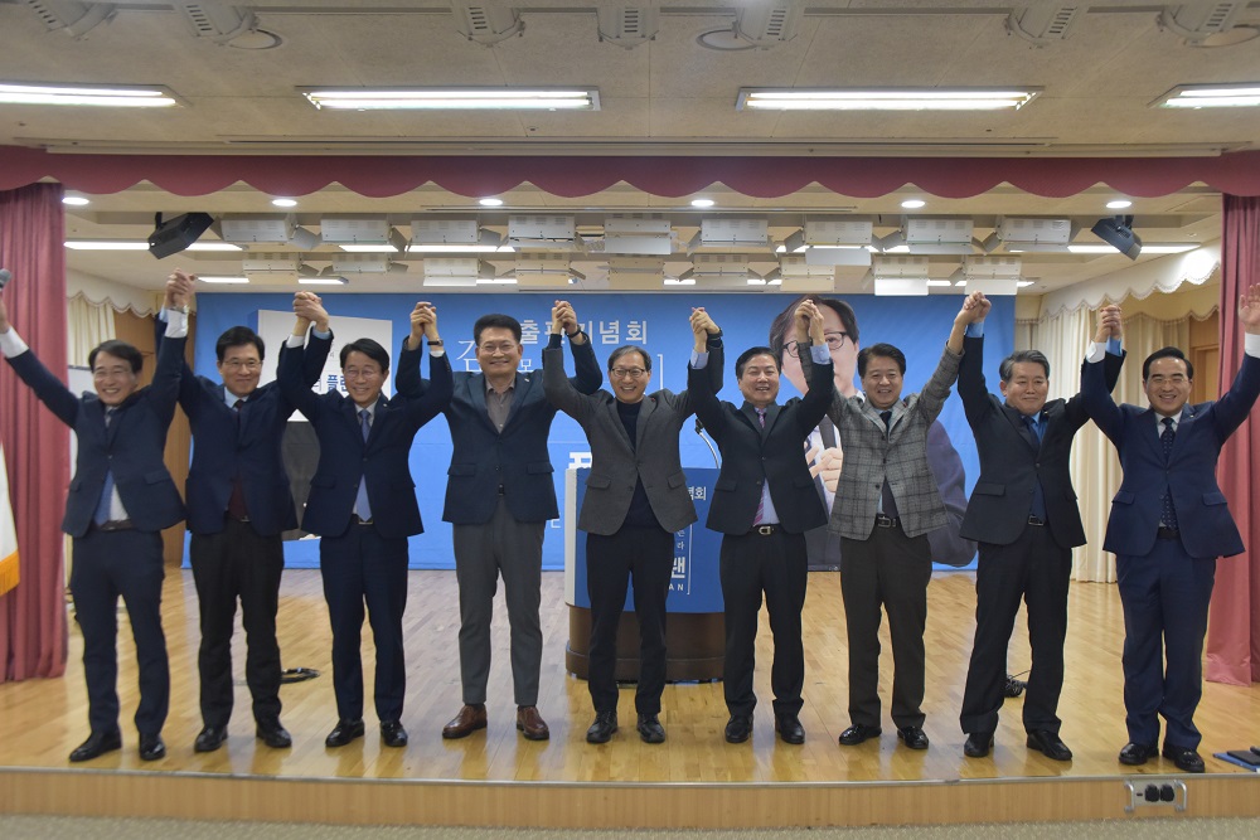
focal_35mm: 35
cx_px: 630
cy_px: 420
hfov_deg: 54.4
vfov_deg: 37.9
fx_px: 1225
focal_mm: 35
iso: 3200
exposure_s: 1/200
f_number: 5.6
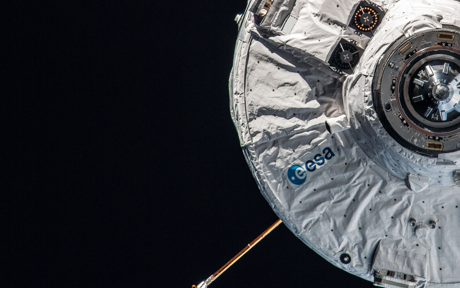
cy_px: 53
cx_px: 348
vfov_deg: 1.8
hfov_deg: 2.9
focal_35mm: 717
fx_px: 8988
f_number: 10
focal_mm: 400
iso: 400
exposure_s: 1/800
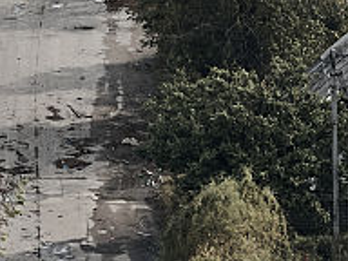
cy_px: -262
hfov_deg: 2.2
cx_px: 58
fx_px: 8887
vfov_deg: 1.7
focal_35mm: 884
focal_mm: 30.71
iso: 100
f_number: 3.4
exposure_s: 1/400
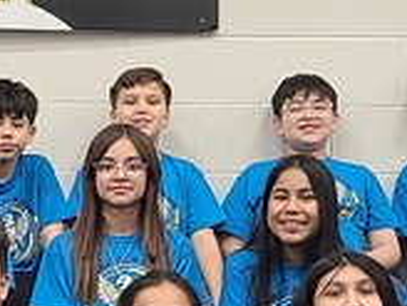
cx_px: 55
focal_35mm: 162
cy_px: 336
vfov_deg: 9.1
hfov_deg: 12.1
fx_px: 1905
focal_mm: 5.4
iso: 125
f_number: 1.8
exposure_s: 1/60
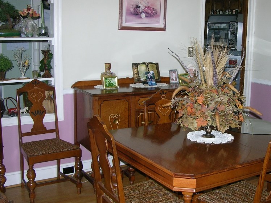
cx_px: 185
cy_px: 102
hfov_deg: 39.1
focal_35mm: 48
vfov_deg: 30.3
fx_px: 376
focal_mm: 8.9
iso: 100
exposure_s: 1/60.1
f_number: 2.8
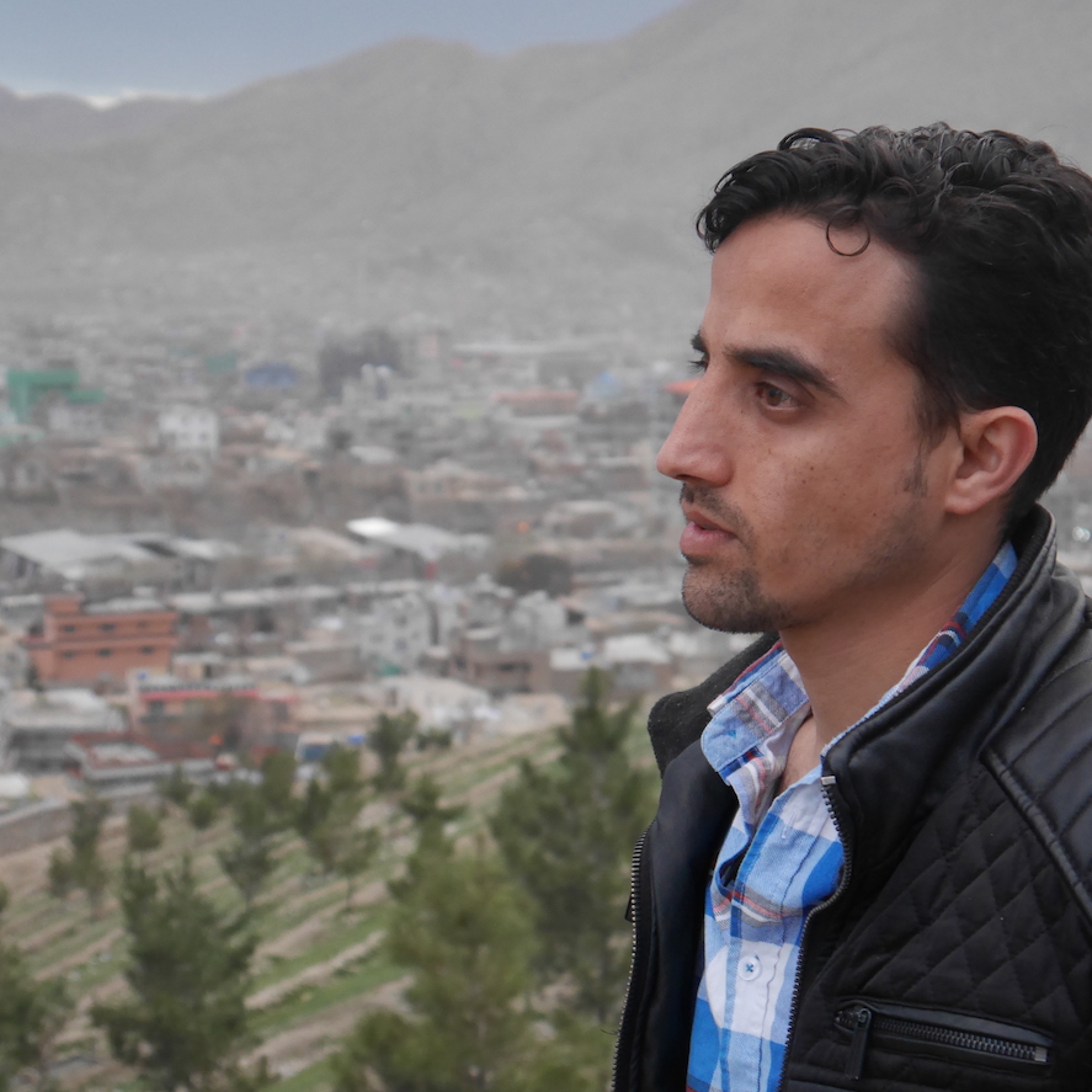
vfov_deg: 23.4
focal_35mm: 74
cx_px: 566
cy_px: 563
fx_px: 2641
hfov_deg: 23.4
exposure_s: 1/60
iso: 1250
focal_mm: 29
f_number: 4.9
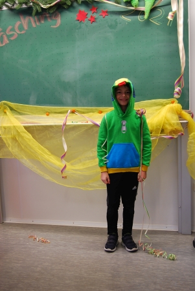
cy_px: 146
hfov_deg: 29.0
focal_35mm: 46
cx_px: 98
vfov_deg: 42.3
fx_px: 377
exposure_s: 1/30
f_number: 4.5
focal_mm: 31
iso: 220
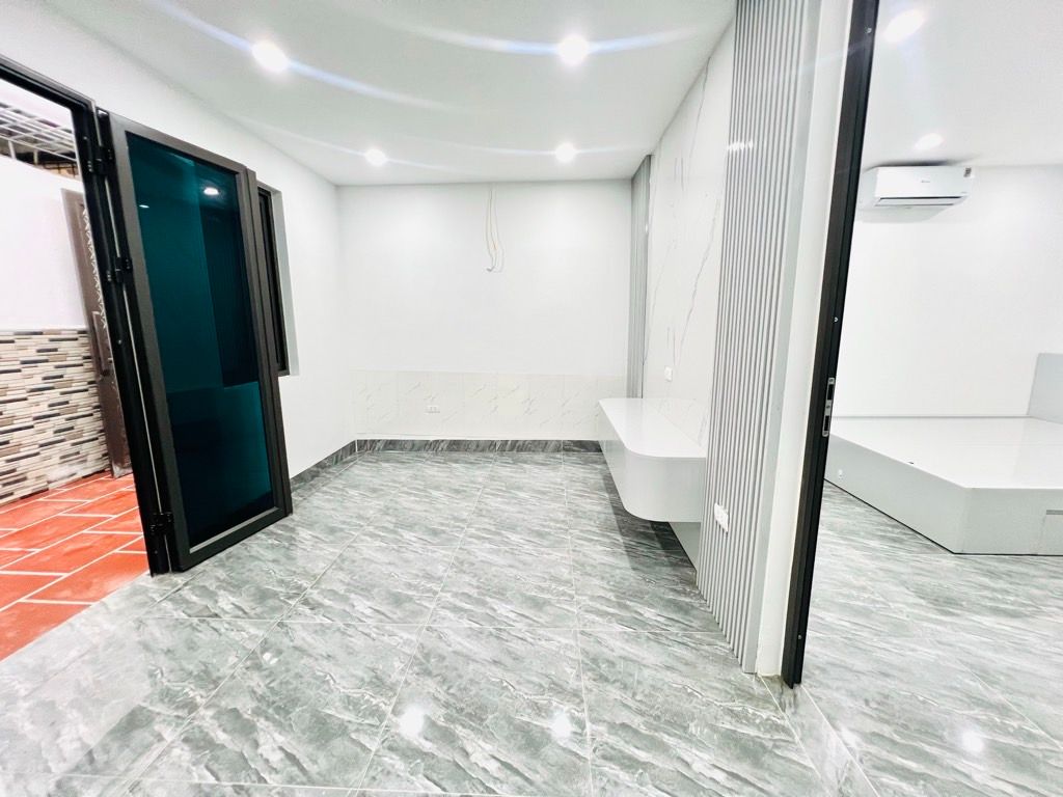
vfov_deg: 89.9
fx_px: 399
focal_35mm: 13
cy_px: 398
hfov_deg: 106.2
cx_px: 532
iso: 200
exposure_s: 1/100
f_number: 1.8
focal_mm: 1.57
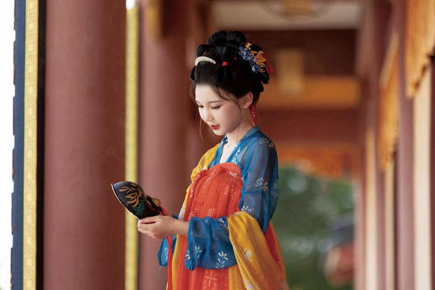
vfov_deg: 8.2
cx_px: 218
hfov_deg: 12.2
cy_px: 145
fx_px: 2030
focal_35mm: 168
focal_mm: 168
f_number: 2.8
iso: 160
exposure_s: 1/1000
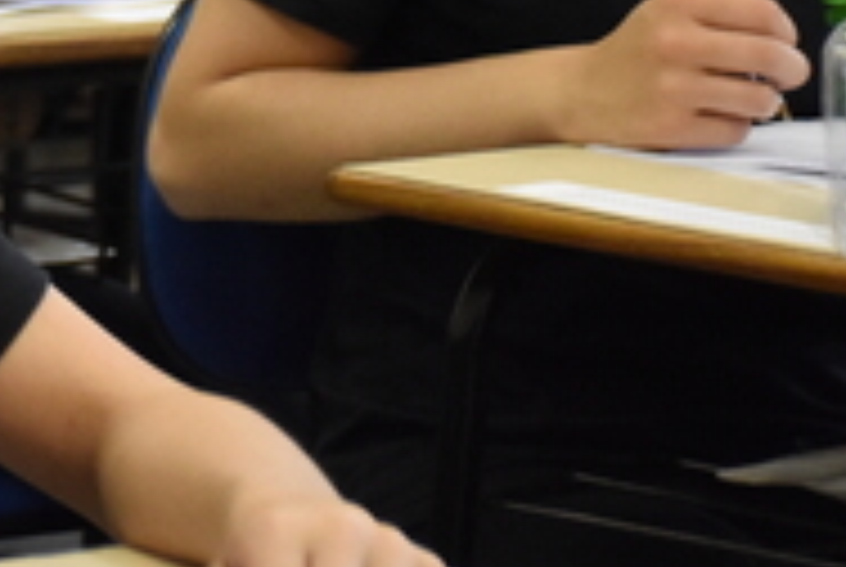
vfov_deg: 3.5
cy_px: -252
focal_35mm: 395
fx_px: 9297
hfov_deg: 5.2
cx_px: 40
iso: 2000
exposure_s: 1/250
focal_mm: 62
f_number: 5
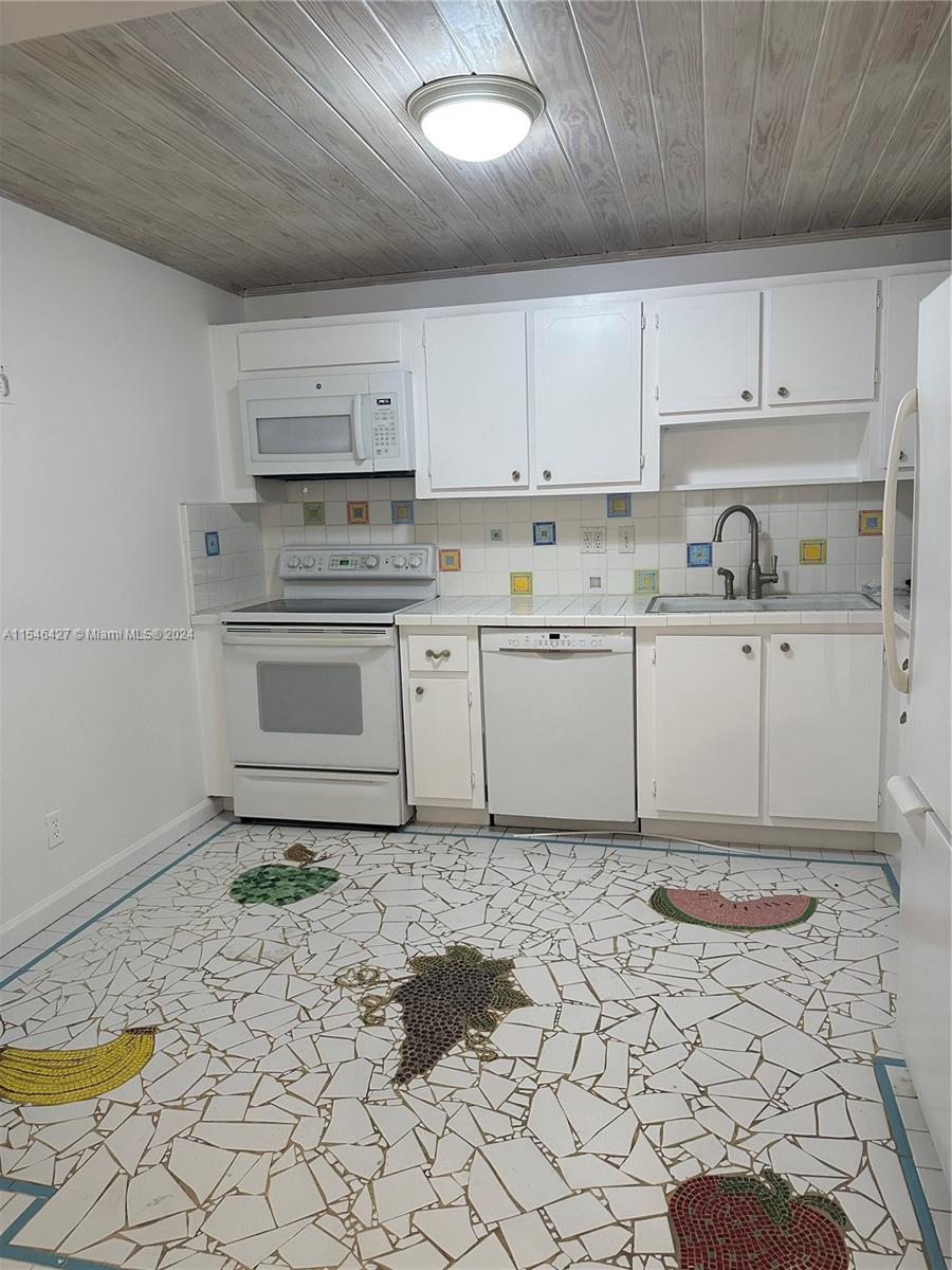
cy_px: 635
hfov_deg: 56.8
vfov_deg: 71.6
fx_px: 880
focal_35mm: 24
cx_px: 476
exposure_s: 1/120
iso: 160
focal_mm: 6.86
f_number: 1.78
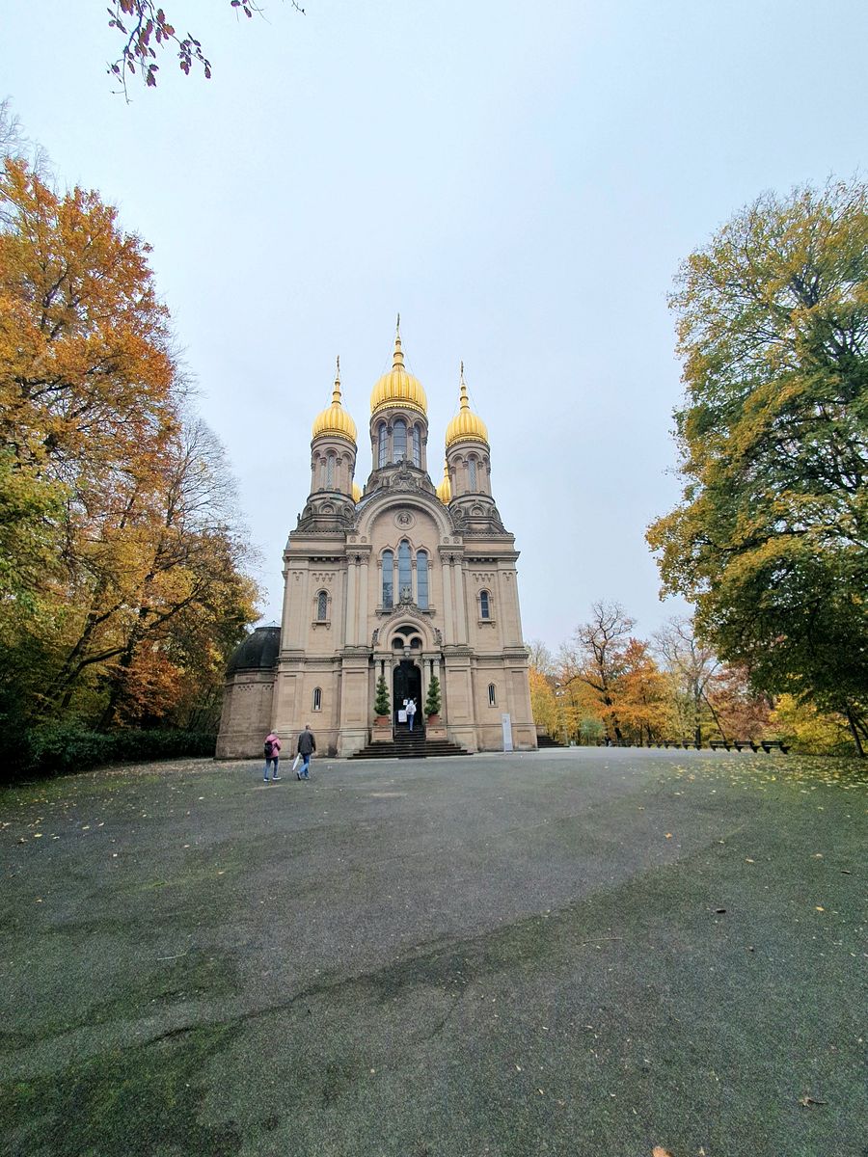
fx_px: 435
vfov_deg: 106.2
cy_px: 578
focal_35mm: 13
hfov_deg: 89.9
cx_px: 434
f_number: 2.2
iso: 50
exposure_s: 1/476
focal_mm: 1.8
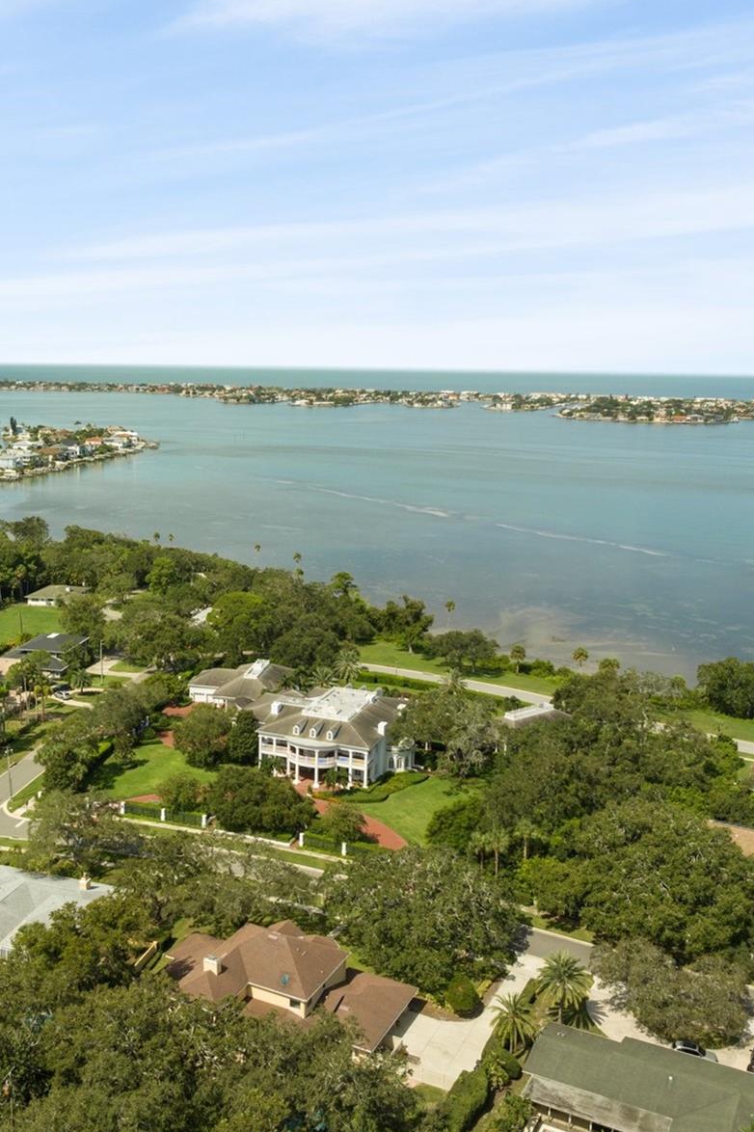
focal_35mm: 34
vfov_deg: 55.8
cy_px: 563
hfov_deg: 38.6
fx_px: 1069
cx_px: 278
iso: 100
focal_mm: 12.29
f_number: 6.3
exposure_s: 1/240
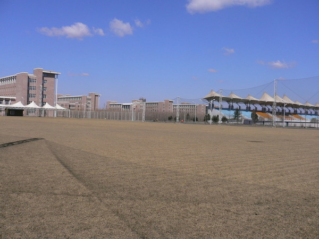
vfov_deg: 40.7
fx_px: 323
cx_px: 160
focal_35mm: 35
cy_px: 120
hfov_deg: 52.6
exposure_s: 1/640
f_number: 5.6
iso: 80
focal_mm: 5.8
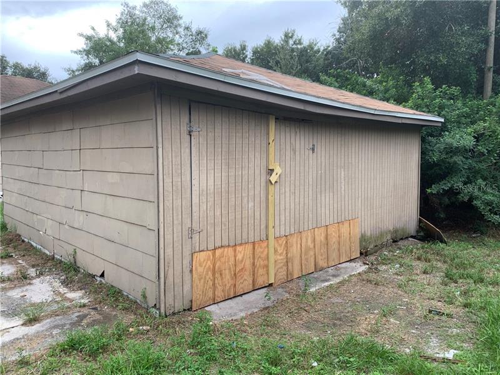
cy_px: 188
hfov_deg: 67.3
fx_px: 376
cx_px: 250
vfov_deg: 53.1
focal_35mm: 26
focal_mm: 4.25
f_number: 1.8
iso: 25
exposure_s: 1/132
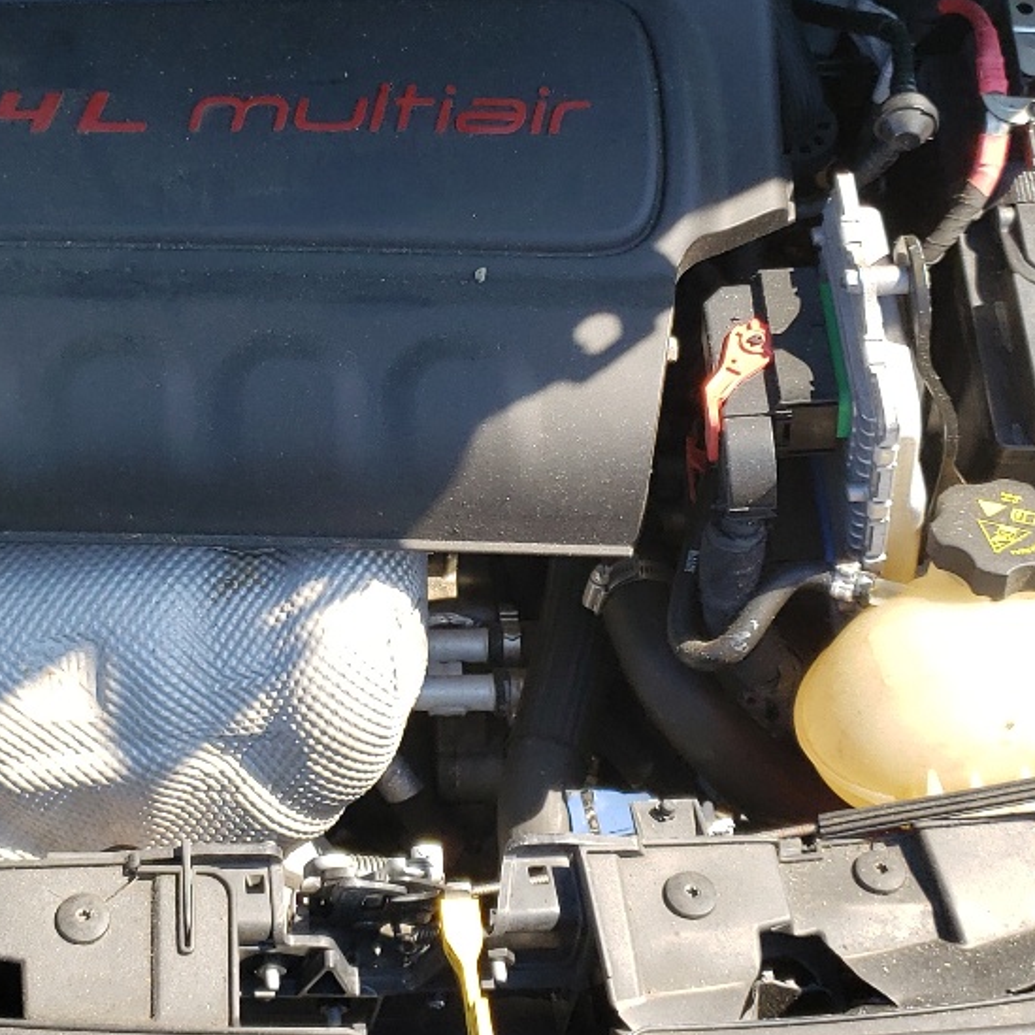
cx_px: 236
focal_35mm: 67
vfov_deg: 25.5
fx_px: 2266
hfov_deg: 25.4
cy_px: 313
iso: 50
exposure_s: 1/625
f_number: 1.5
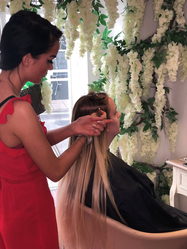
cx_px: 94
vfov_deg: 36.8
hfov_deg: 28.0
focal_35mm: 52
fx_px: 375
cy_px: 124
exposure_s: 1/50
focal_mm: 6
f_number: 2.4
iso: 40
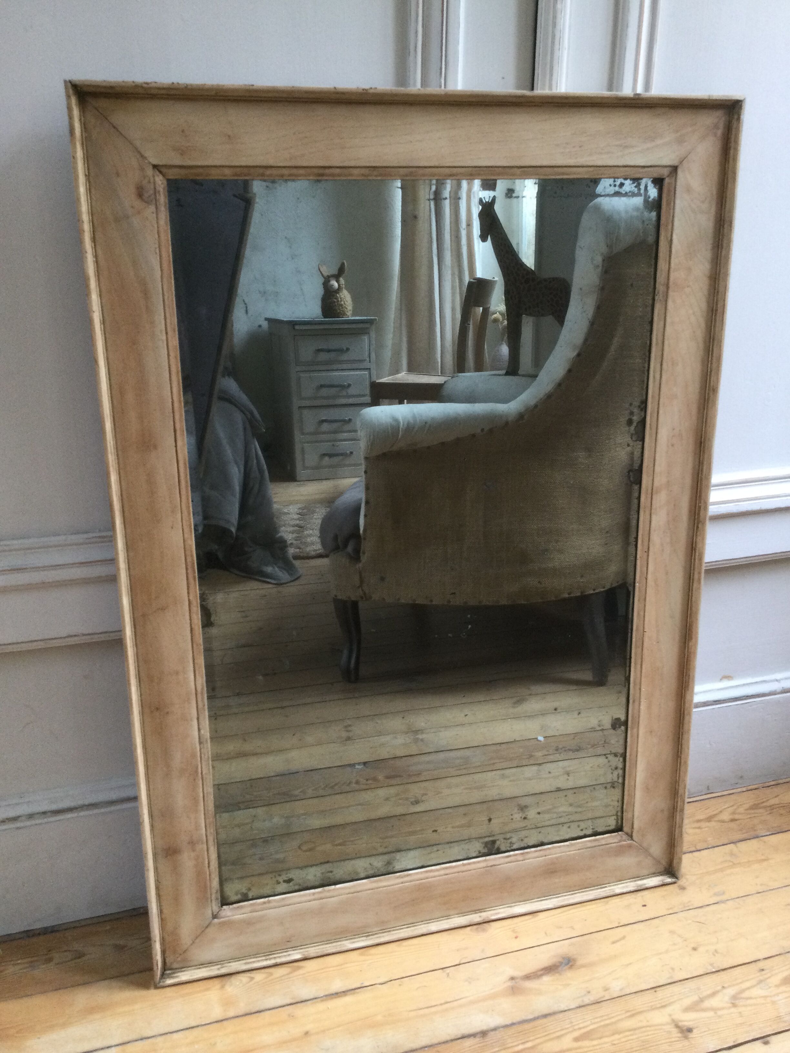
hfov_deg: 45.4
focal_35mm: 31
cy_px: 526
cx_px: 395
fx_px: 943
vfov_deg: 58.4
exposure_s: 1/33
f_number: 2.4
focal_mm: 3.3
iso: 125
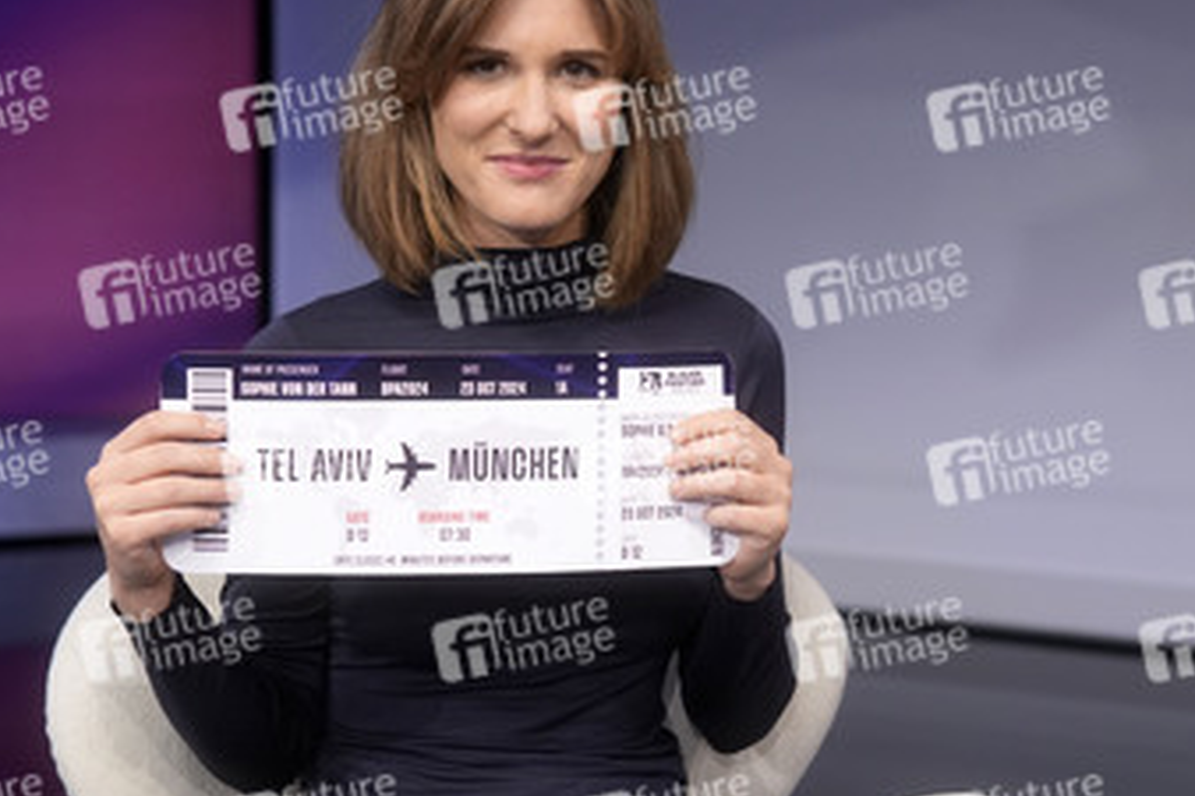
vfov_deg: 22.6
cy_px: 375
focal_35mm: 60
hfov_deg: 33.4
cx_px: 571
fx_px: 1991
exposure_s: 1/200
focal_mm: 30
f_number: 2.2
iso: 640
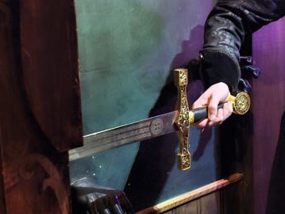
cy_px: 38
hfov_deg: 28.0
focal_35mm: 69
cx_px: 191
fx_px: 568
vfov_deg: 21.0
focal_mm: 6.3
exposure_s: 1/4
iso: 2000
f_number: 1.7
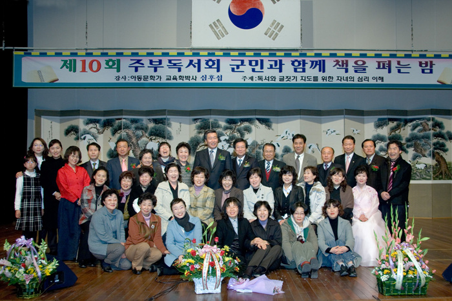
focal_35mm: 33
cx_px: 226
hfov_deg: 57.2
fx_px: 414
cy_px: 150
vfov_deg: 40.0
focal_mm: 22
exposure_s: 1/80
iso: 400
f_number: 5.6
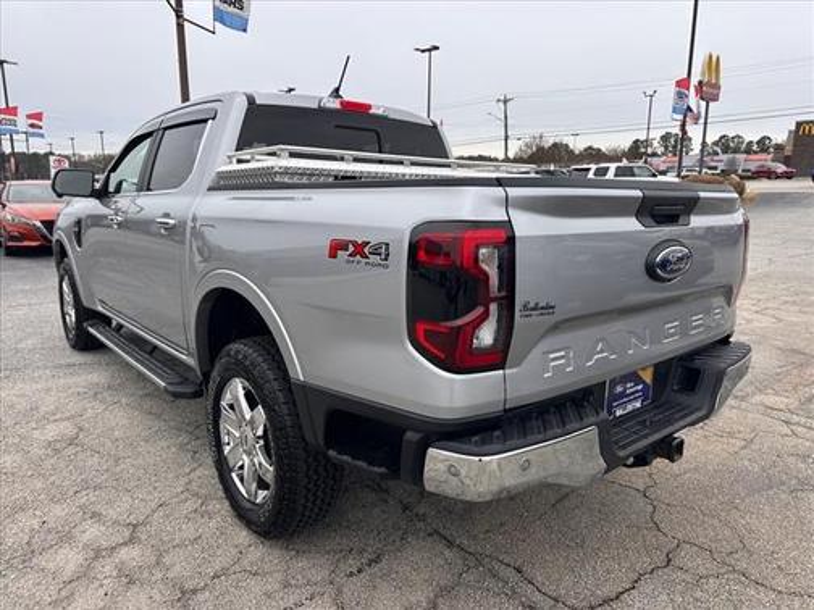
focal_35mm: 24
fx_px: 564
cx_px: 407
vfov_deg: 56.8
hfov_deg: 71.6
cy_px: 305
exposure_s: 1/999
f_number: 1.78
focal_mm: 6.86
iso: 80
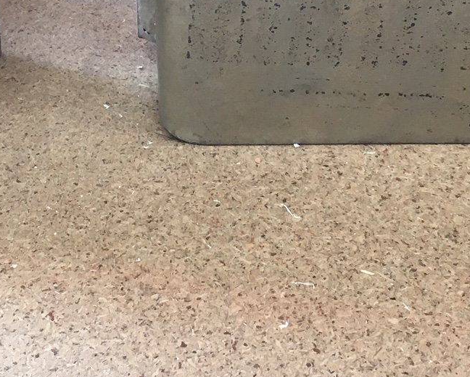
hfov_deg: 21.7
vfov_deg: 17.1
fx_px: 1225
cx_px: 217
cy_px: -6
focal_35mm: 88
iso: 40
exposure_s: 1/33
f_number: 2.2
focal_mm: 4.15
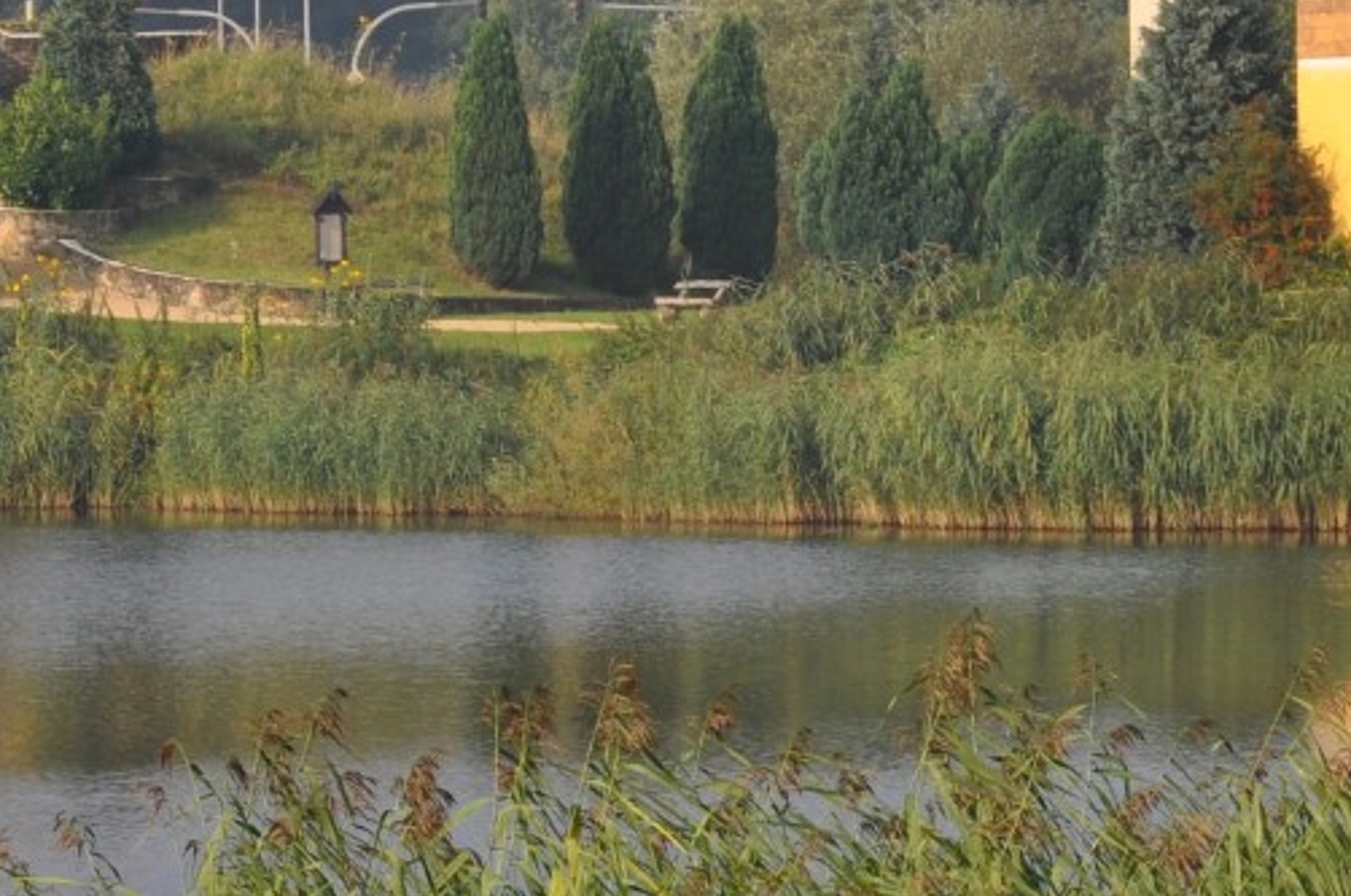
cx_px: 484
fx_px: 14575
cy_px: 199
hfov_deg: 5.3
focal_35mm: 389
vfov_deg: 3.5
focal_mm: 80
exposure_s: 1/320
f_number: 9
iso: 200
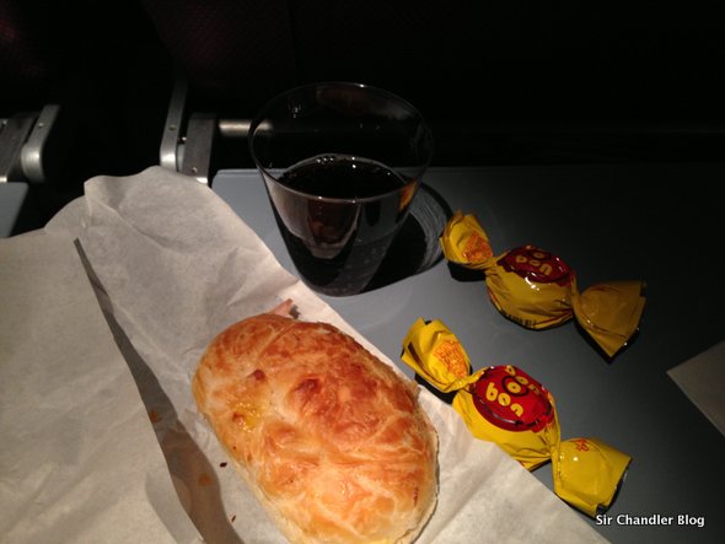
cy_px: 272
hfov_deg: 55.3
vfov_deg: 43.0
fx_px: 691
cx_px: 362
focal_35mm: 33
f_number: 2.4
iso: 100
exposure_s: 1/20
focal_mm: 4.13
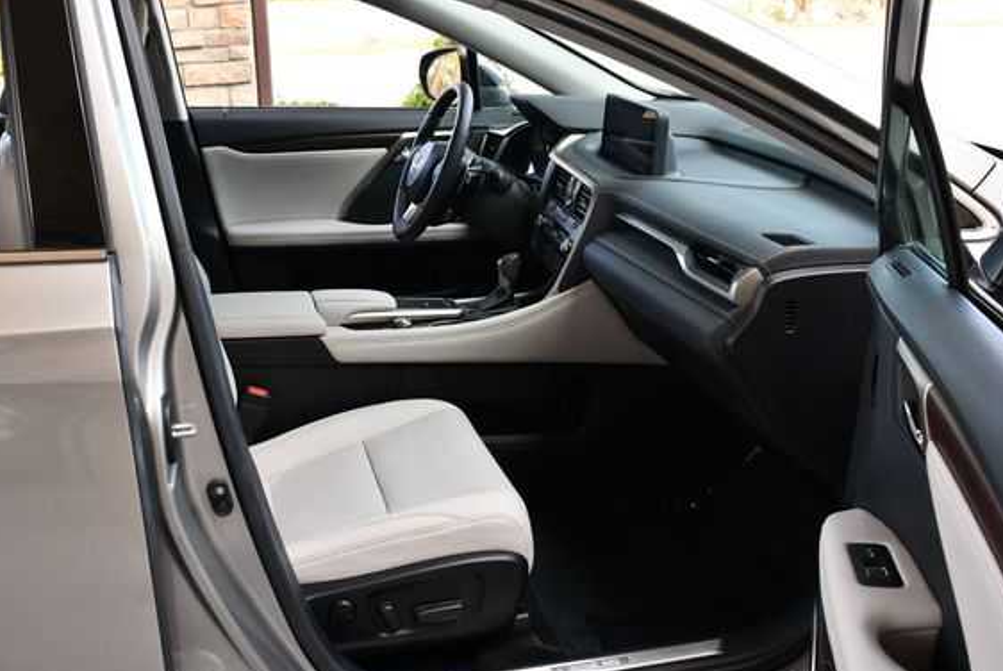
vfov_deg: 32.7
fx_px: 1143
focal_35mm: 41
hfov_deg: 47.3
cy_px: 323
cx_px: 471
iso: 400
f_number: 4.5
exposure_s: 1/250
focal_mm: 18
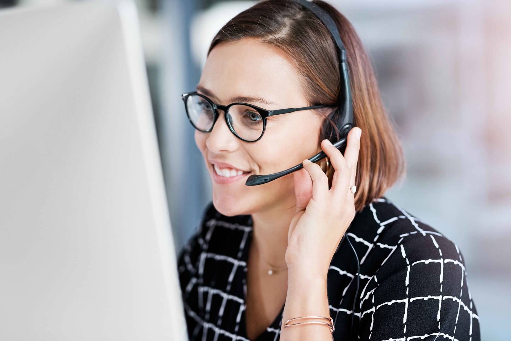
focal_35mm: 85
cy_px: 170
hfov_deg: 23.9
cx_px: 256
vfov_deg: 16.1
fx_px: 1207
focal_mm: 85
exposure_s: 1/400
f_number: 2
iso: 250
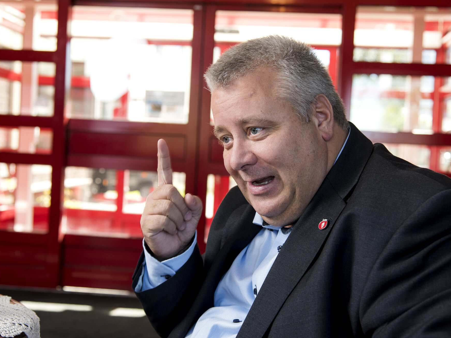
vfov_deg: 25.7
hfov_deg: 33.8
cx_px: 205
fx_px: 743
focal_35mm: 57
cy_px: 170
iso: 400
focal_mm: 52
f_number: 5
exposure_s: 1/200
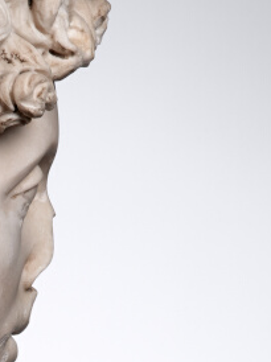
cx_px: -243
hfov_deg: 4.8
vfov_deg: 6.3
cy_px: 627
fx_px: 3210
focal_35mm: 307
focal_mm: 80
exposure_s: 1/125
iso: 200
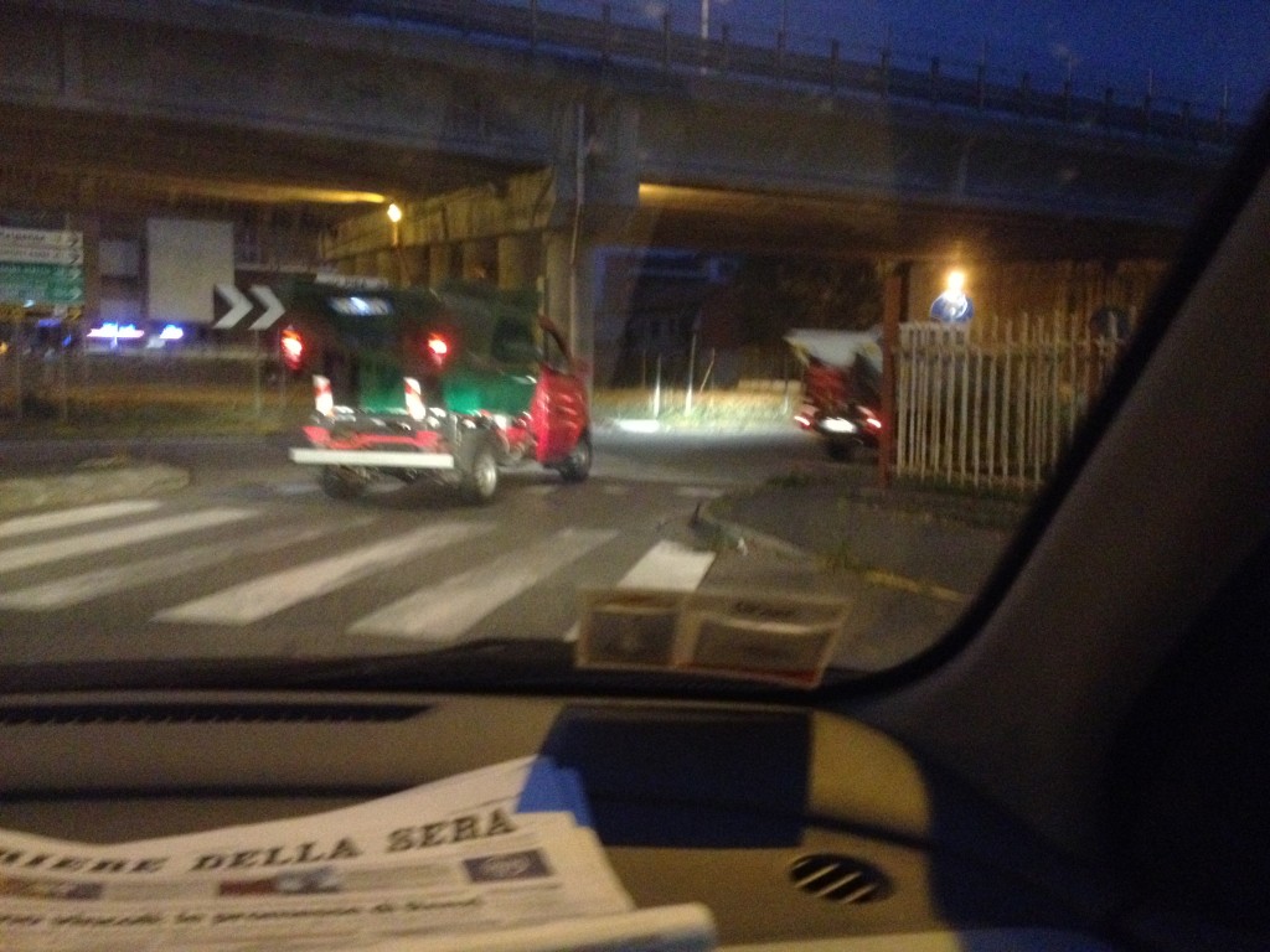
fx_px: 1284
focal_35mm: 35
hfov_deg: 52.6
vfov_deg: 40.7
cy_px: 476
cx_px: 635
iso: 800
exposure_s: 1/15
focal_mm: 4.28
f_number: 2.4
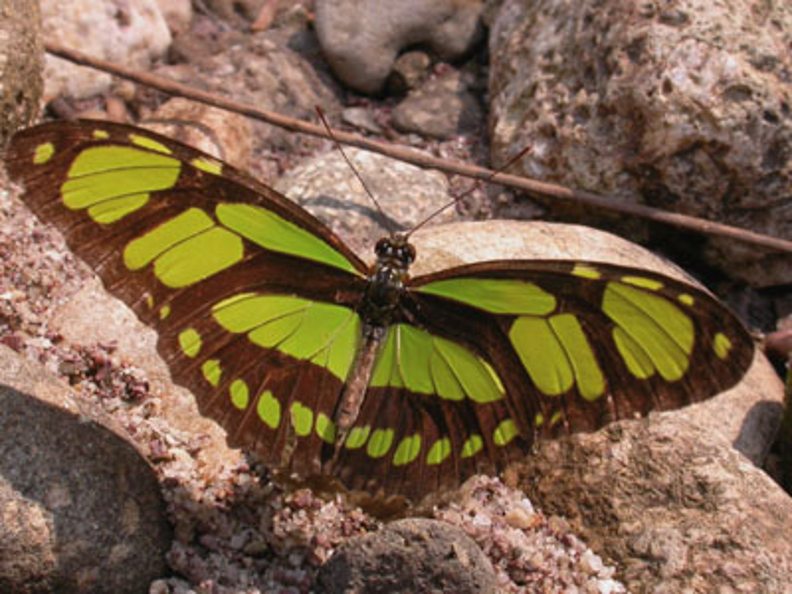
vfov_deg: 18.9
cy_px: 297
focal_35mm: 78
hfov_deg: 25.0
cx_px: 396
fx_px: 1785
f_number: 7
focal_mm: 16.2
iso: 100
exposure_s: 1/167
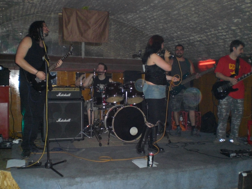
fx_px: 284
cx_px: 123
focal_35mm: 39
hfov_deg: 47.9
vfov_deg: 36.8
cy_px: 95
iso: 200
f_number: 3.1
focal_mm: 6.3
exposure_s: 1/60
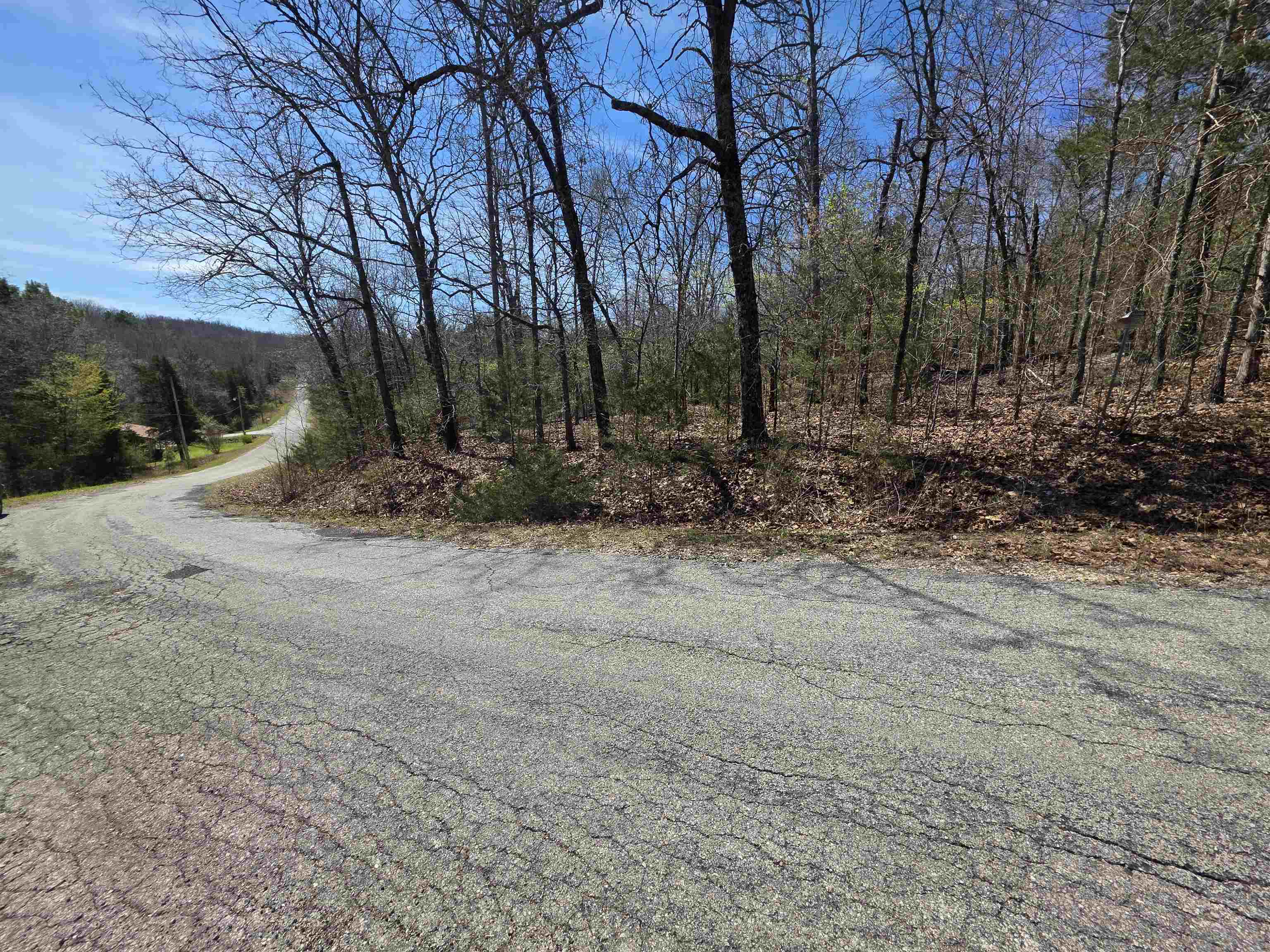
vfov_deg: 89.9
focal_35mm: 13
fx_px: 477
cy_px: 476
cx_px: 635
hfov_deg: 106.2
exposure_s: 1/1737
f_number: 1.9
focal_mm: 2.2
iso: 40
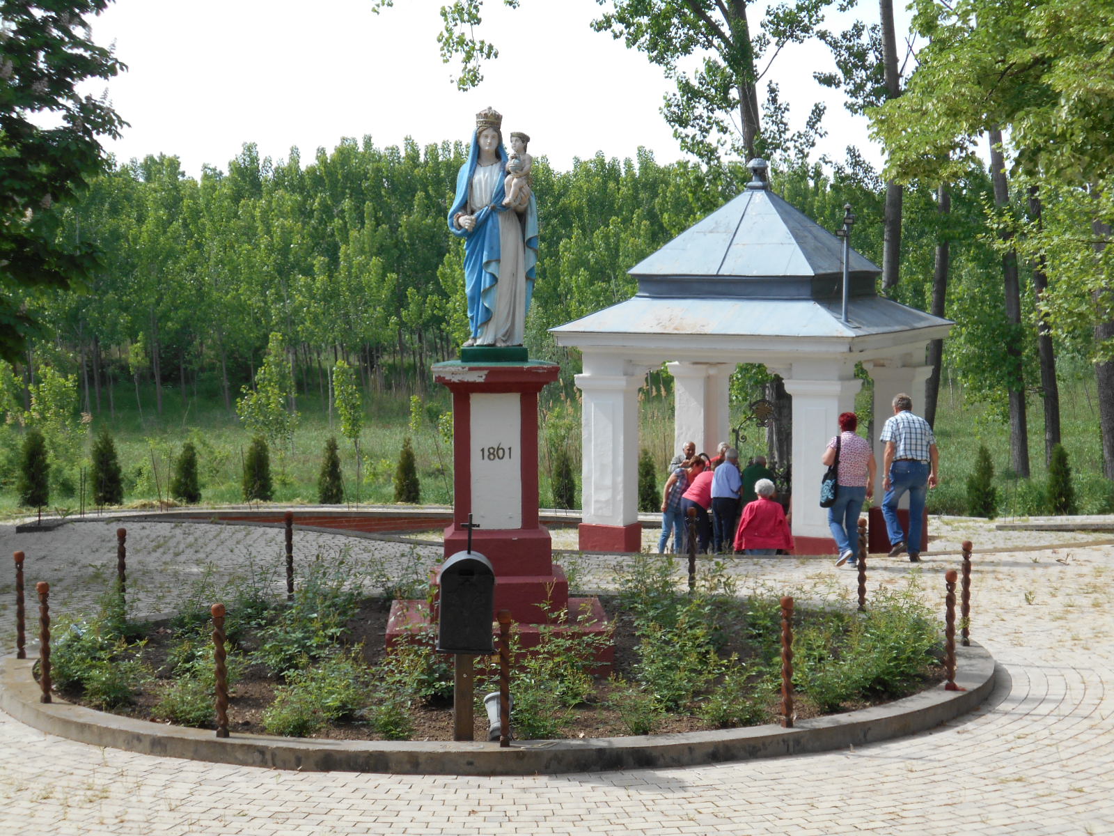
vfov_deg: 22.3
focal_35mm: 66
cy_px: 418
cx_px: 557
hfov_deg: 29.4
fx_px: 2124
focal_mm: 11.6
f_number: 5.3
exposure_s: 1/250
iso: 80
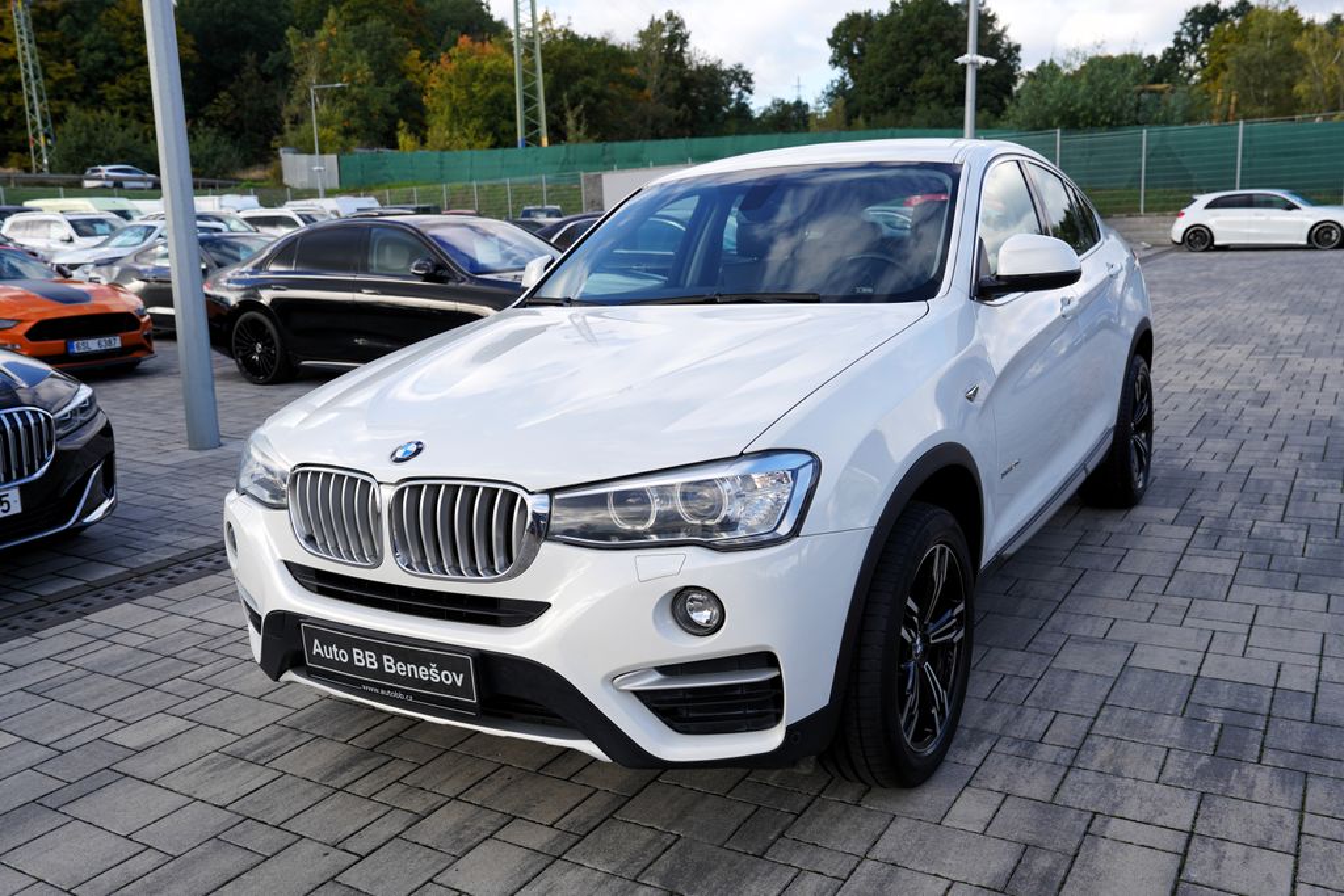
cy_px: 448
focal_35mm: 30
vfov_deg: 43.6
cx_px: 672
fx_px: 1120
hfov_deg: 61.9
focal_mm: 30
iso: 100
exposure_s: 1/250
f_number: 5
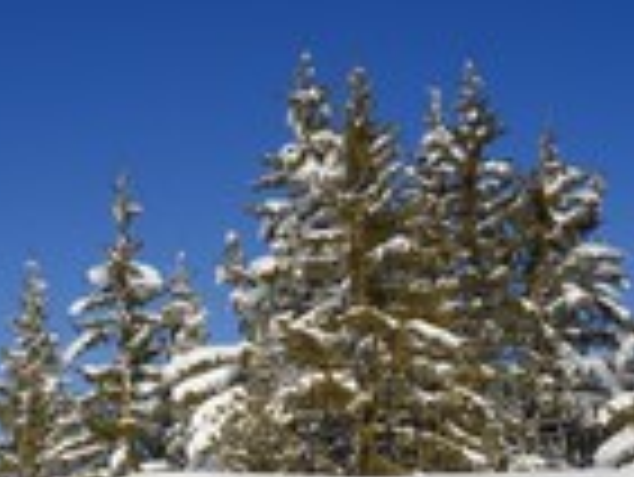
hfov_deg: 18.0
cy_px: 590
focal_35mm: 109
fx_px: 1998
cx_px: 297
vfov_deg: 13.2
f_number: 18
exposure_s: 1/320
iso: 200
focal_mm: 38
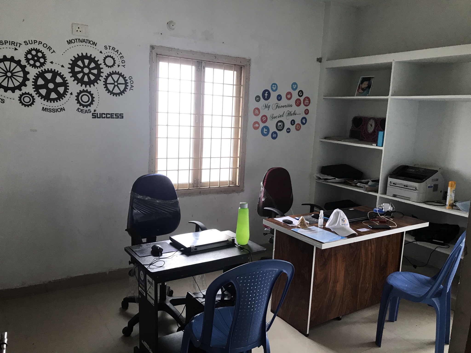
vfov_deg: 49.7
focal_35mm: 28
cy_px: 176
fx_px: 381
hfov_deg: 63.4
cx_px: 236
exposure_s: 1/25
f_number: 1.8
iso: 40
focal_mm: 3.99
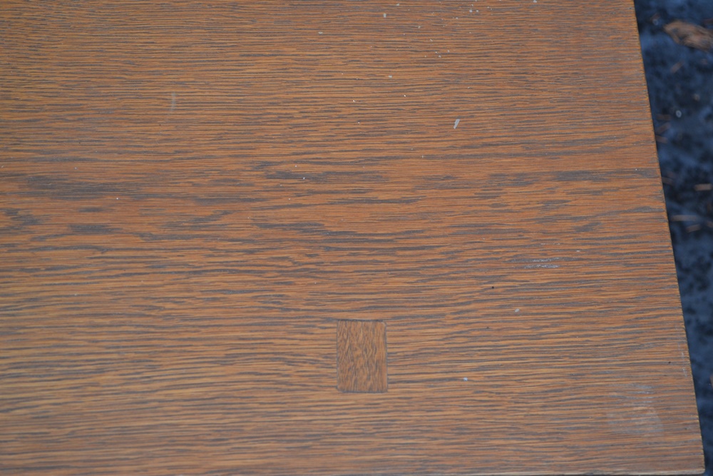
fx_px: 1188
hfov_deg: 33.4
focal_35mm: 60
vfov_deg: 22.6
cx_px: 356
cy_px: 238
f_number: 5.3
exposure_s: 1/60
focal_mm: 40
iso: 450
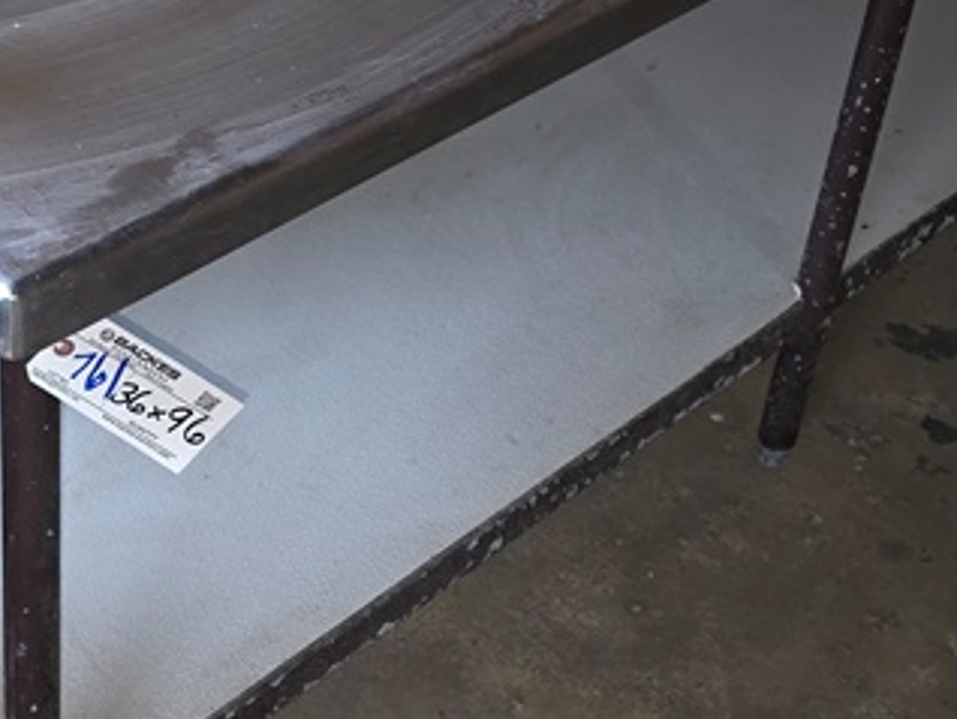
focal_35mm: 74
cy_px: 84
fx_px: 2047
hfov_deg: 25.4
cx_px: 72
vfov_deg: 19.6
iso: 160
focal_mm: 6.3
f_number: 1.7
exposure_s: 1/24
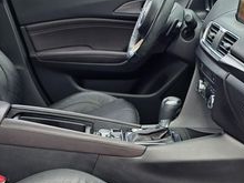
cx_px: 132
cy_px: 152
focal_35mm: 67
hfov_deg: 29.0
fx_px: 472
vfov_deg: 21.6
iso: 50
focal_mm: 6.3
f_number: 1.7
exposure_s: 1/359
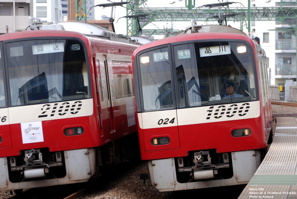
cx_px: 148
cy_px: 100
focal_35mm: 174
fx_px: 1438
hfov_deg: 11.8
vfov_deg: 7.9
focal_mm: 116
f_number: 4.8
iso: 200
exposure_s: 1/320
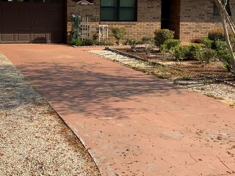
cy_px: 36
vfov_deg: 23.3
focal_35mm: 62
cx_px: 140
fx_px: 421
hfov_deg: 31.1
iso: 16
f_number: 1.8
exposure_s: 1/1626
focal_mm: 3
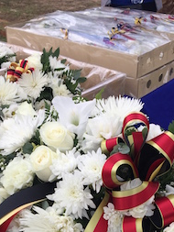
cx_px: 82
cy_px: 228
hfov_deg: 24.0
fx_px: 408
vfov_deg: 29.7
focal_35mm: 61
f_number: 2.2
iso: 32
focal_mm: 4.15
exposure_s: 1/557
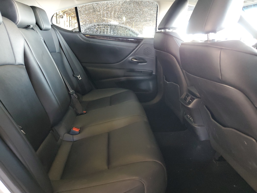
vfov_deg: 53.1
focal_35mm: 26
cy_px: 96
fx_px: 193
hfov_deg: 67.3
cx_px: 128
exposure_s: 1/15
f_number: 1.5
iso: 409
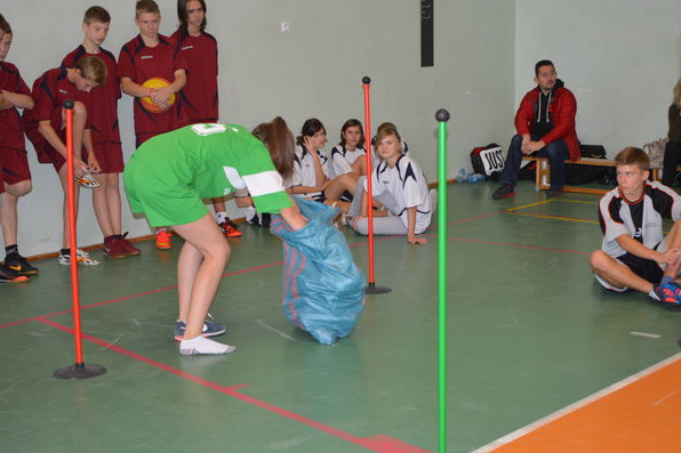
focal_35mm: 64
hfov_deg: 31.4
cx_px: 339
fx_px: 1210
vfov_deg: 21.2
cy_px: 224
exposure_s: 1/60
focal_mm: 42
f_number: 5.3
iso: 720
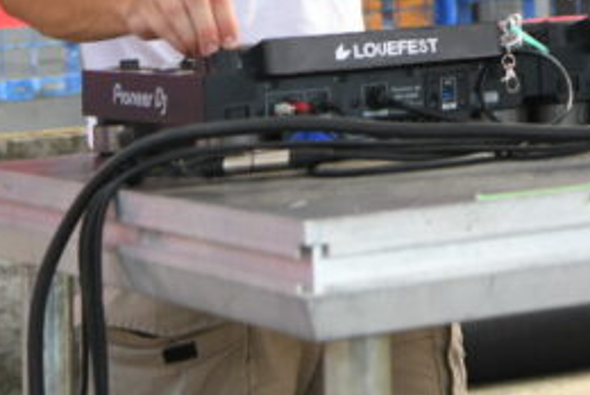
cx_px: 987
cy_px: -264
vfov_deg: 7.6
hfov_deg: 11.0
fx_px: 2904
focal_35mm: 177
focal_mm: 45
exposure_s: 1/250
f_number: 4
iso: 320
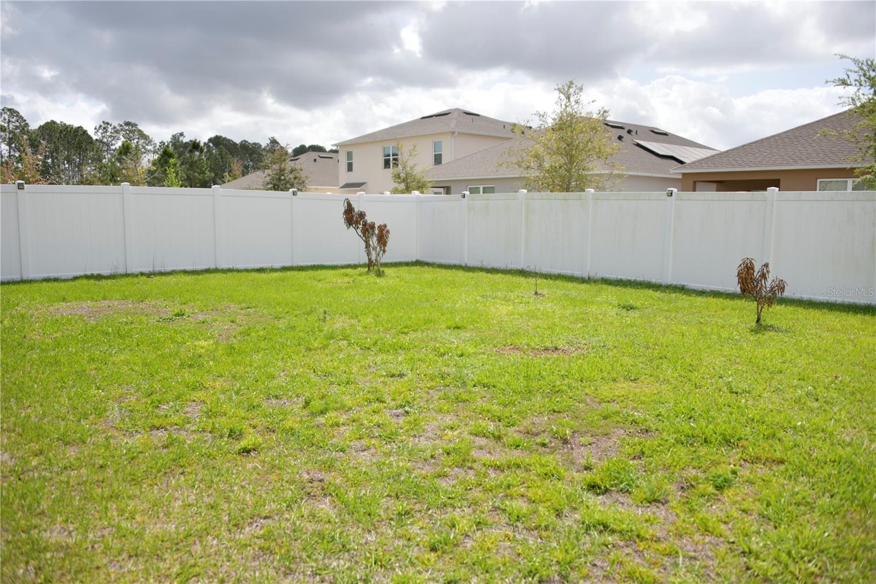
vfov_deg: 46.4
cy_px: 292
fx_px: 681
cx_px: 438
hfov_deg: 65.5
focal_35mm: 28
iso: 64
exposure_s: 1/800
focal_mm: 28
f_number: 3.5
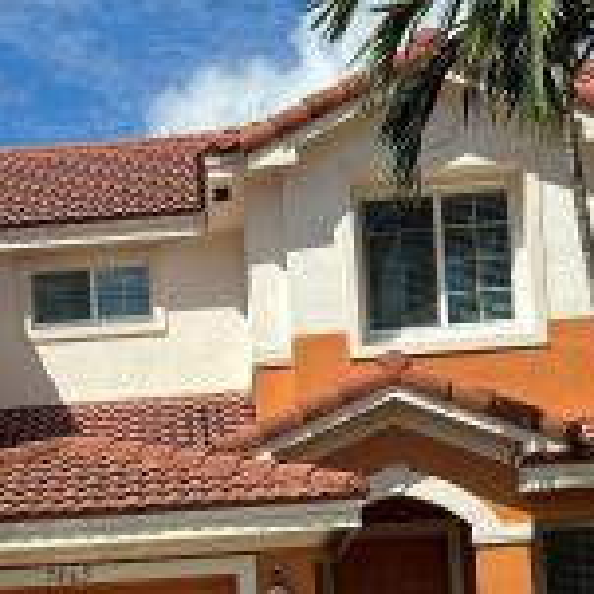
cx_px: 87
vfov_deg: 14.1
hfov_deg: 14.2
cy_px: 586
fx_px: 2369
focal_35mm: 122
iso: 40
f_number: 1.6
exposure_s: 1/3205
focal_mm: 5.96
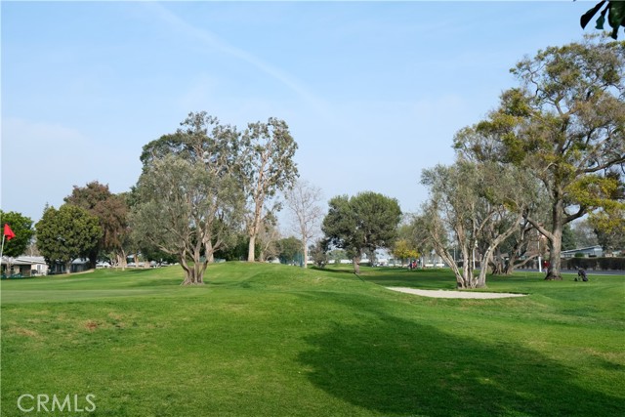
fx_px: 608
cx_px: 312
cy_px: 208
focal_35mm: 35
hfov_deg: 54.4
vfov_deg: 37.9
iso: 160
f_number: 5.6
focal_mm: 23.5
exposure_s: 1/350
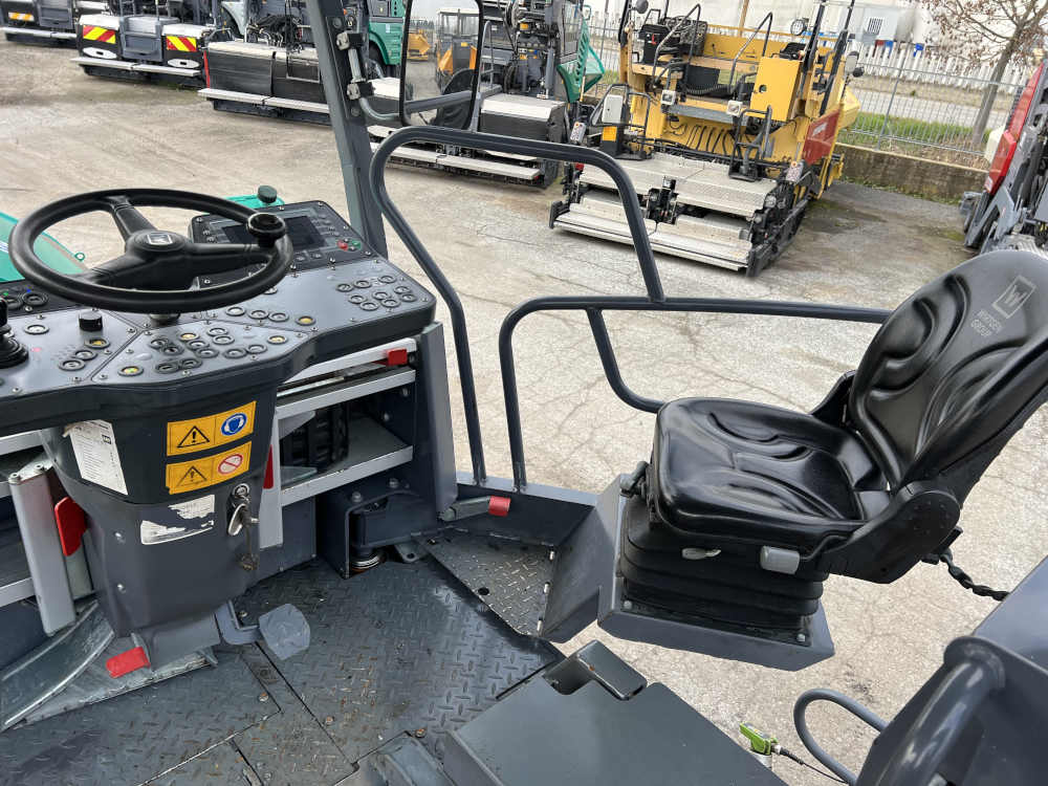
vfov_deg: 53.1
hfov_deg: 67.3
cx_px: 524
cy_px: 393
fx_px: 787
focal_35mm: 26
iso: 50
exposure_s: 1/1124
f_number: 1.5
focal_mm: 5.7
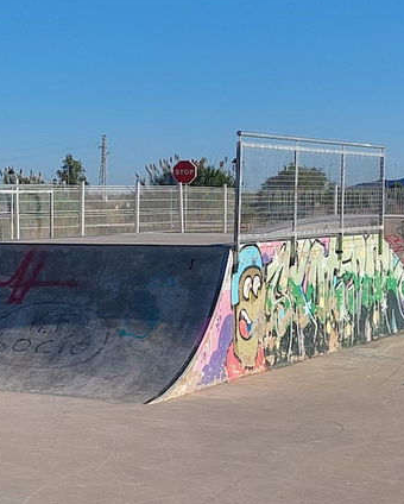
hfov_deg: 16.0
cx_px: -103
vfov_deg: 20.8
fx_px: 1373
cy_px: 281
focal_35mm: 92
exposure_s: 1/2349
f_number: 1.8
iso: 40
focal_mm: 5.23
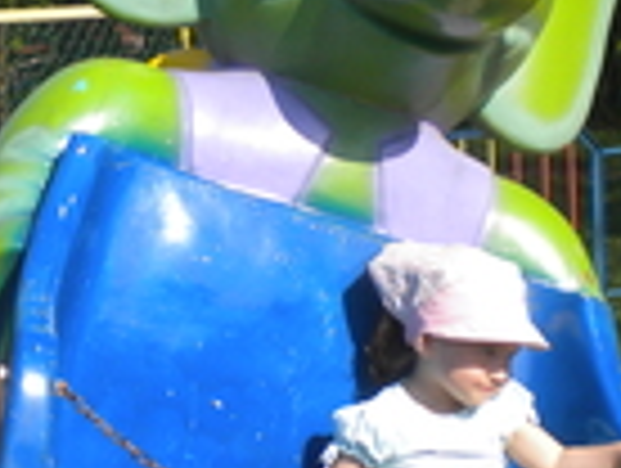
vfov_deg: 13.0
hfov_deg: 17.2
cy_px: 374
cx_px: 279
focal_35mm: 114
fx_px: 2049
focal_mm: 6.3
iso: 80
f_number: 4.6
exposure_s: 1/475
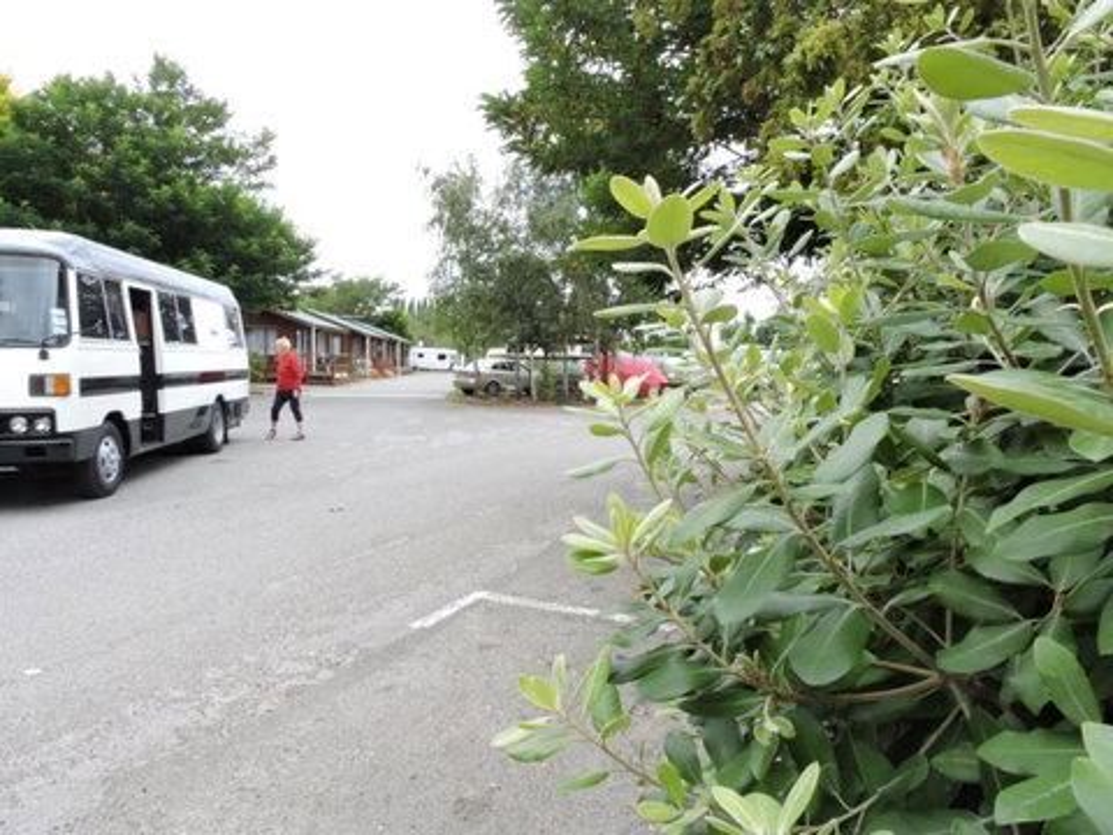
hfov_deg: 71.6
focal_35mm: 24
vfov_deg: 56.8
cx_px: 556
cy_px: 418
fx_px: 772
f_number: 7.6
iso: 100
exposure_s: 1/60
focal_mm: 4.3
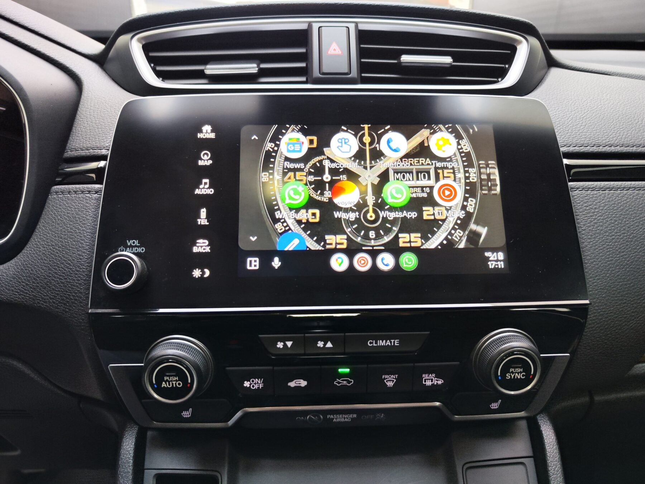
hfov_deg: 73.9
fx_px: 429
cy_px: 242
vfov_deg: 58.9
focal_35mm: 23
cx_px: 322
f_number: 1.69
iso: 349
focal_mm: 7.01
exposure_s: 1/55.4
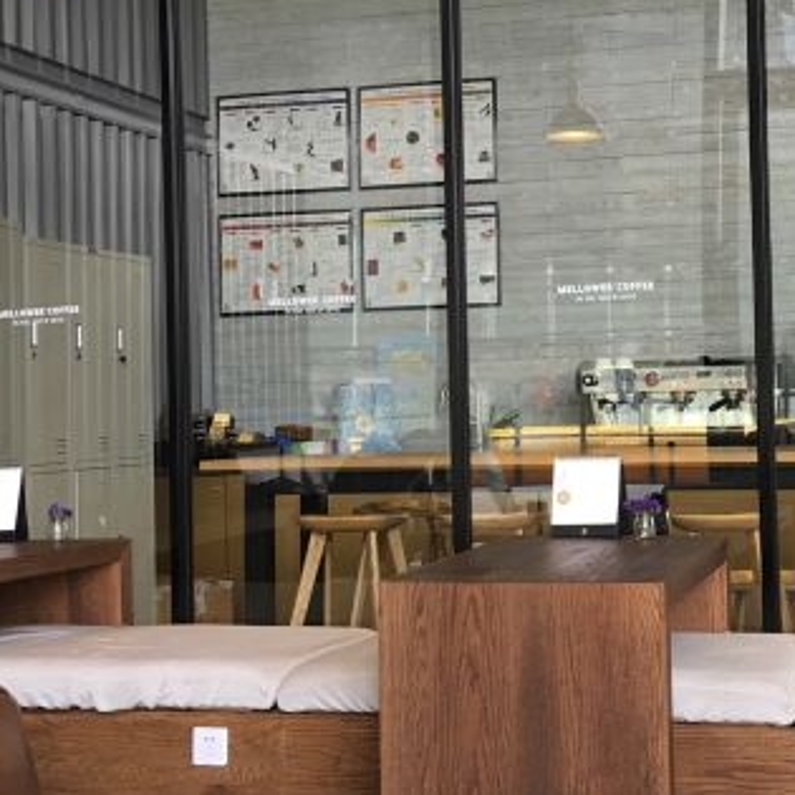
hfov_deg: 29.4
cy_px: 380
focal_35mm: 57
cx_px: 639
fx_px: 1481
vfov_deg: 30.0
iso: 32
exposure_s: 1/33
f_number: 2.2
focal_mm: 4.15
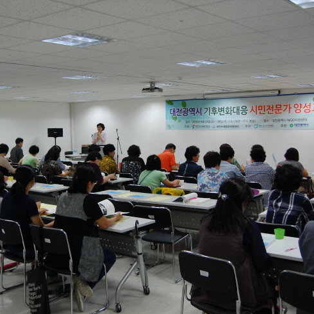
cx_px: 124
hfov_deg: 39.0
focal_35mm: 43
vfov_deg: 39.2
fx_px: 441
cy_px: 154
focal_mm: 22
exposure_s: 1/100
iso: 800
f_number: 5
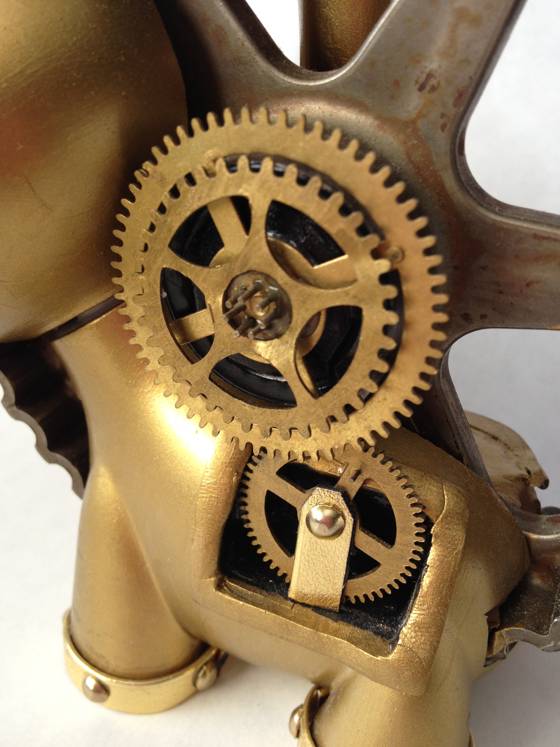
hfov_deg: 40.7
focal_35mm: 35
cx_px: 280
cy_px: 374
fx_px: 755
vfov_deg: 52.6
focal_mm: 4.28
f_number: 2.4
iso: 80
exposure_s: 1/30
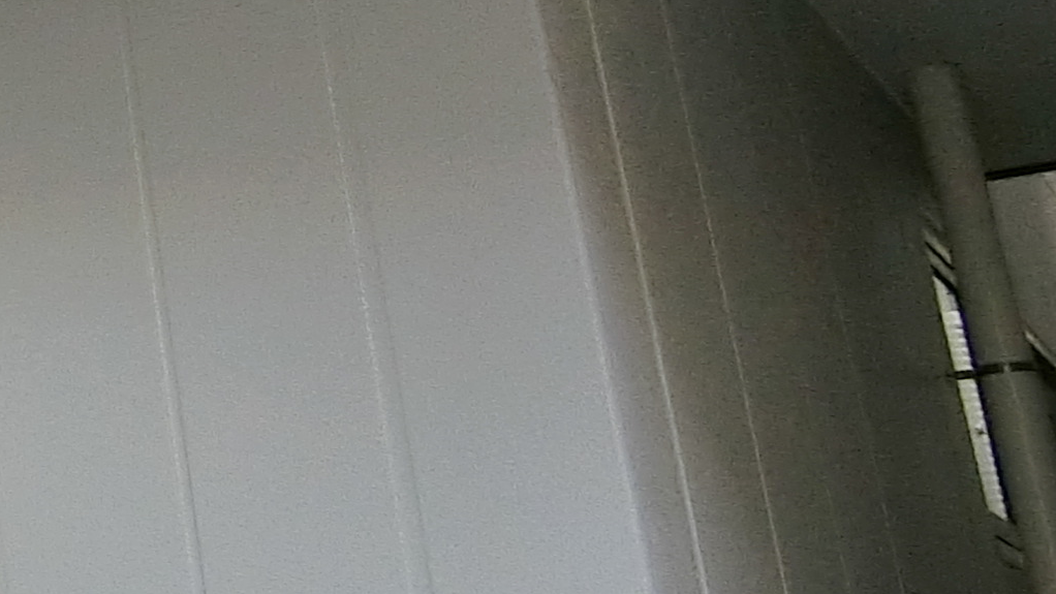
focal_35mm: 81
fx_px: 2268
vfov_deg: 14.8
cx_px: -953
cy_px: 114
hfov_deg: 18.7
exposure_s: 1/125
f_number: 2.7
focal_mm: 4.06
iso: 160
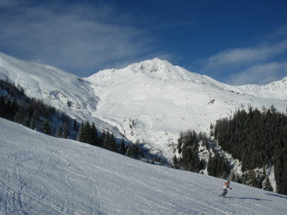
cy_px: 108
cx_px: 144
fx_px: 307
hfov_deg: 50.1
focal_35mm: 37
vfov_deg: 38.6
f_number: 5.4
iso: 64
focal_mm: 6.3
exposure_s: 1/1000
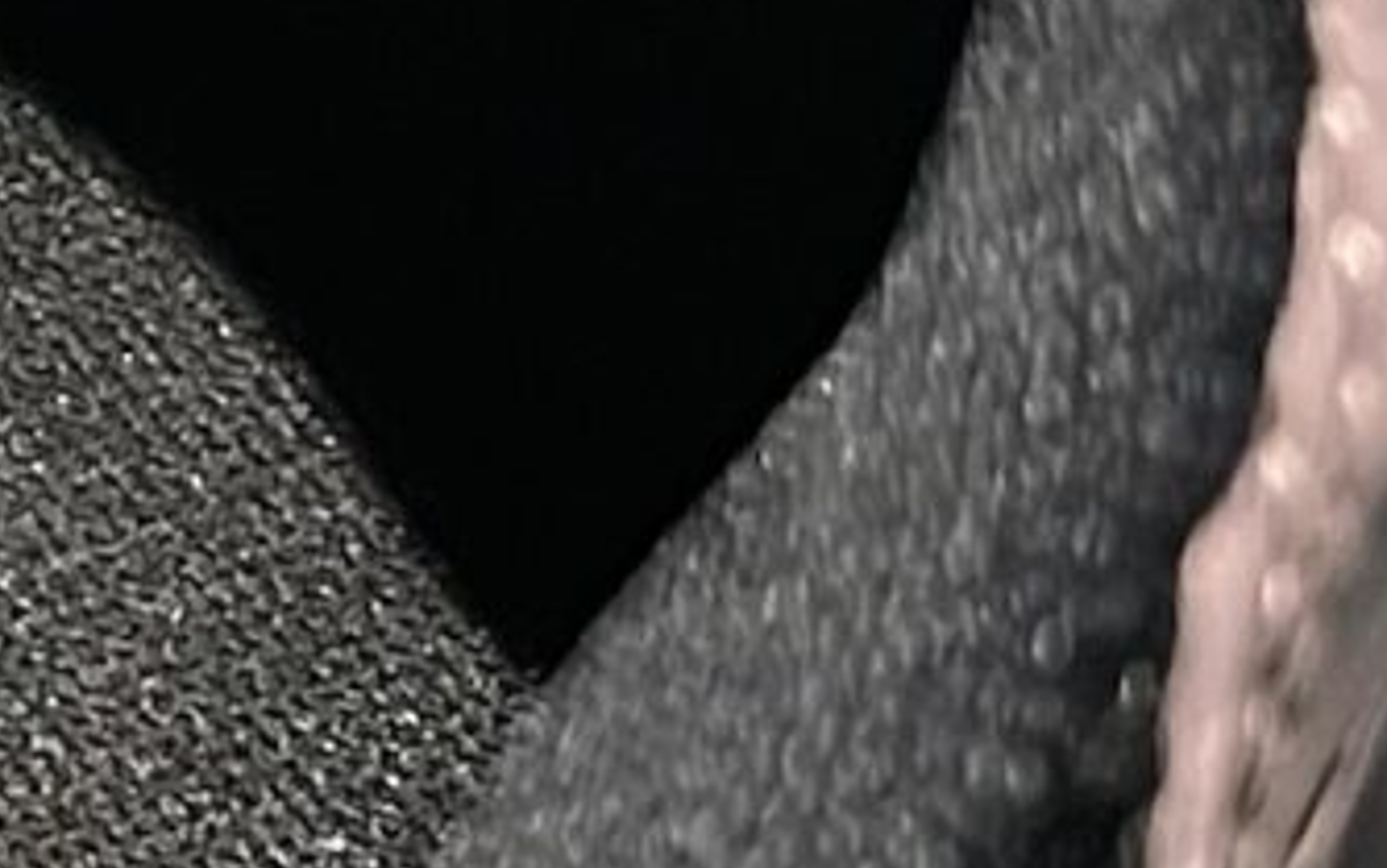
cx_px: -1221
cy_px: 569
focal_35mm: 211
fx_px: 7979
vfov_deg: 6.2
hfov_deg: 9.4
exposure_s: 1/28
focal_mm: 5.7
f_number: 1.5
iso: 1000
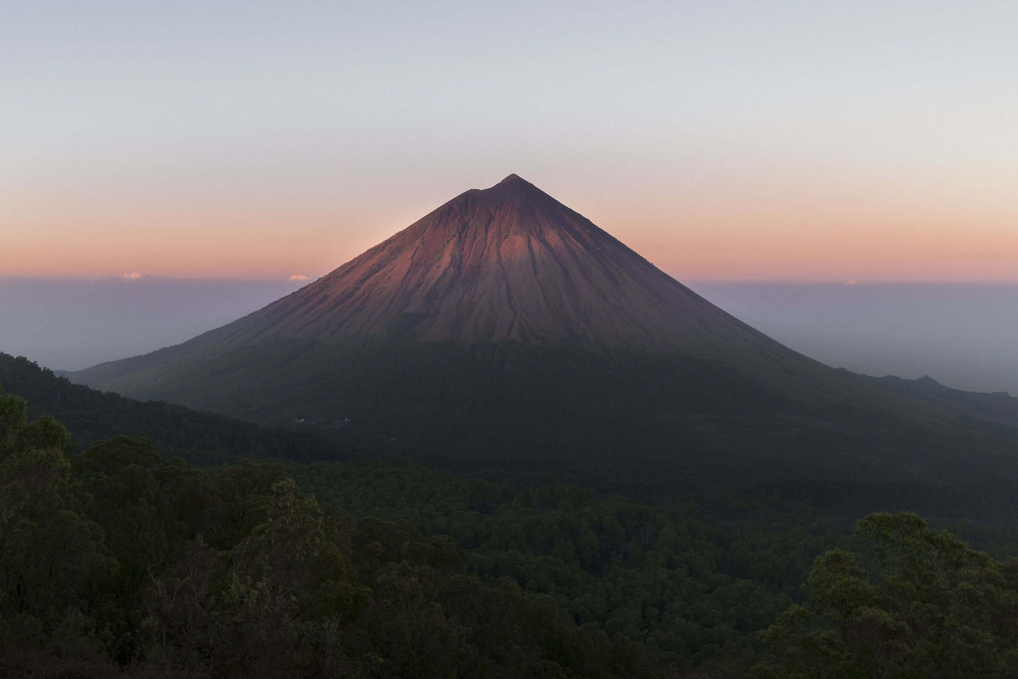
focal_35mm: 30
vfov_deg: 43.6
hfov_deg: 61.9
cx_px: 509
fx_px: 848
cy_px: 340
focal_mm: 20
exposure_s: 1/80
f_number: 10
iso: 500
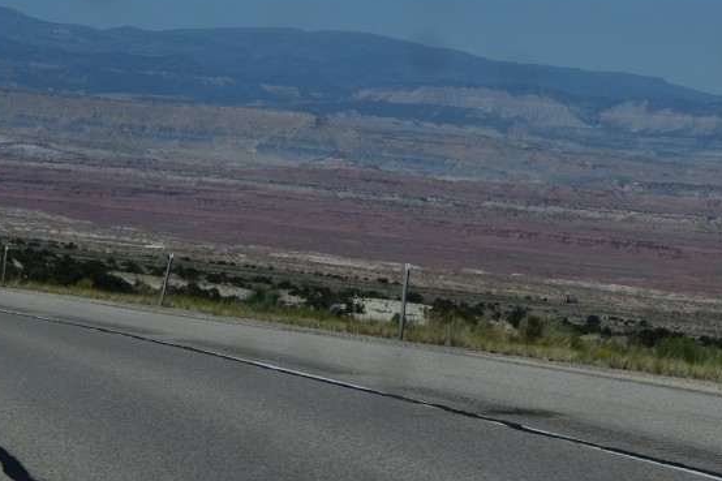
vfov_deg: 7.2
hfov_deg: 10.7
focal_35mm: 190
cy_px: -78
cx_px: 782
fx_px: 3809
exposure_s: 1/500
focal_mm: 52
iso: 200
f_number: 11
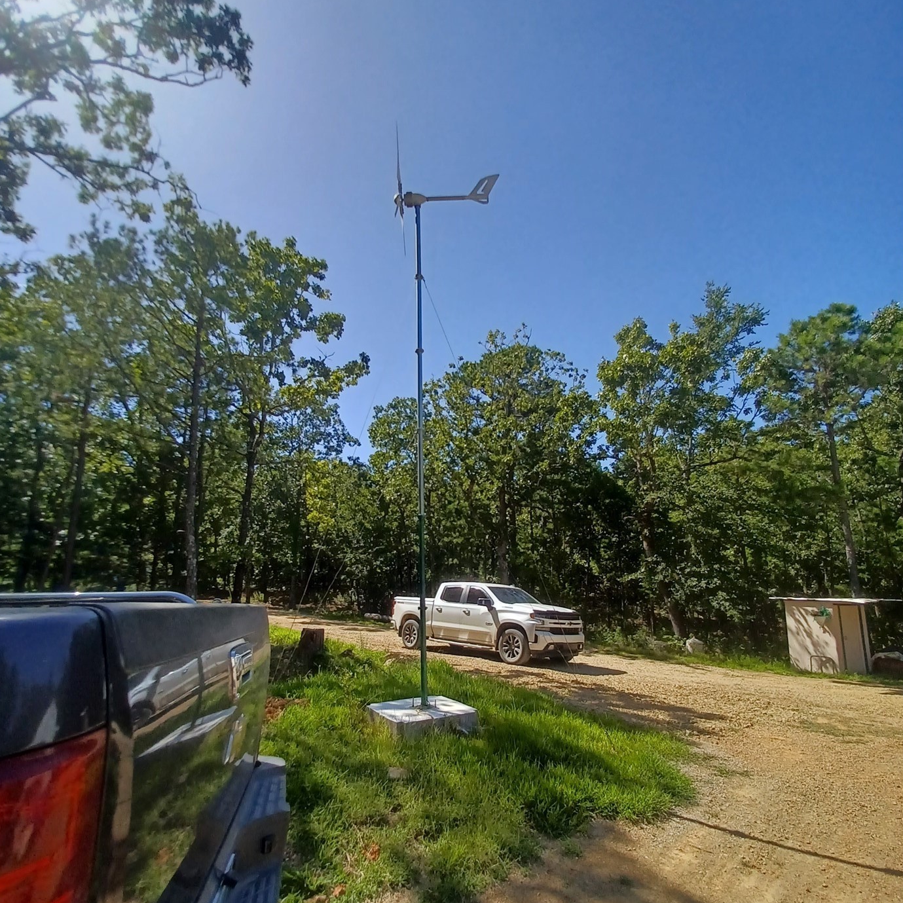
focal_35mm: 16
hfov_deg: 87.4
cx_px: 435
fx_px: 472
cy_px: 489
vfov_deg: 87.2
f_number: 2.2
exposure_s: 1/1221
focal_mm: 1.42
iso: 40
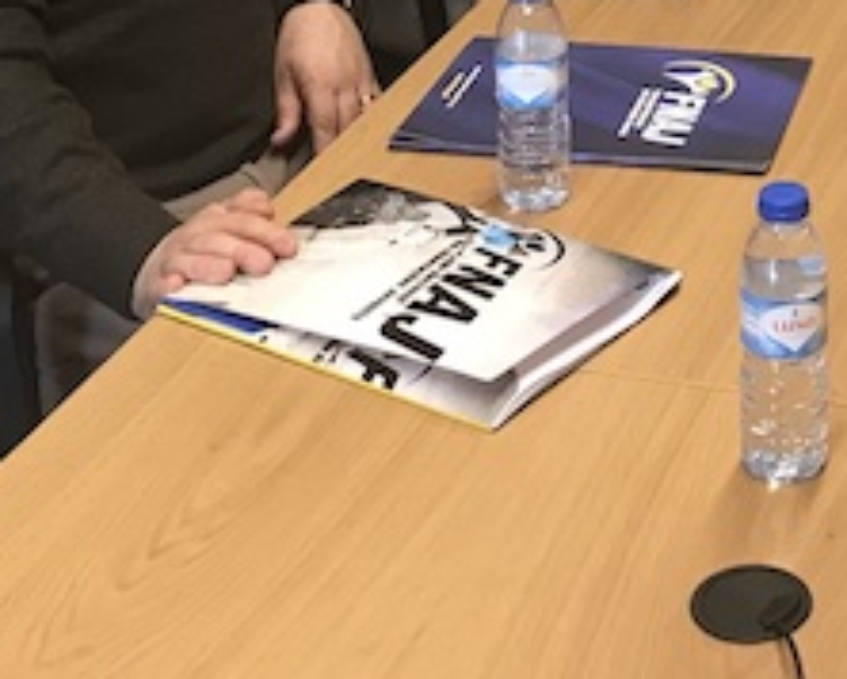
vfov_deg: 15.5
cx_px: 900
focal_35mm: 91
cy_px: -360
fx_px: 2283
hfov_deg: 20.2
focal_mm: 3.99
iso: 40
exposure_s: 1/33
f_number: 1.8
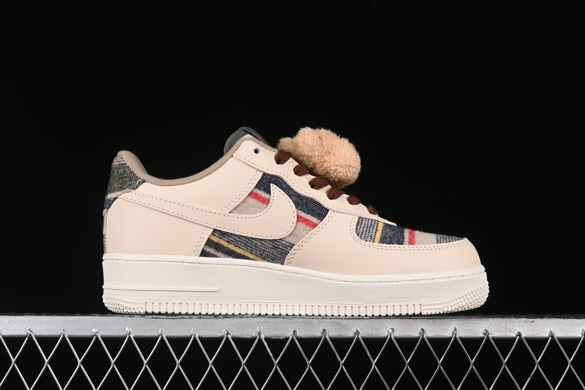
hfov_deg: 27.0
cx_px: 292
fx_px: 1219
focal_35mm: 75
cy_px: 195
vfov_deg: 18.2
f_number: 8
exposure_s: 1/80
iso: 160
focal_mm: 50
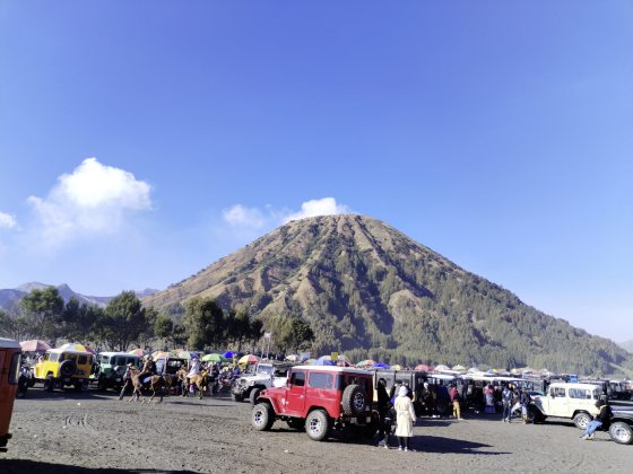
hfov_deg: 61.7
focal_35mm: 29
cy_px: 237
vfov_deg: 48.2
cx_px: 316
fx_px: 530
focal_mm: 4.75
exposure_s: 1/860
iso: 100
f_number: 1.8
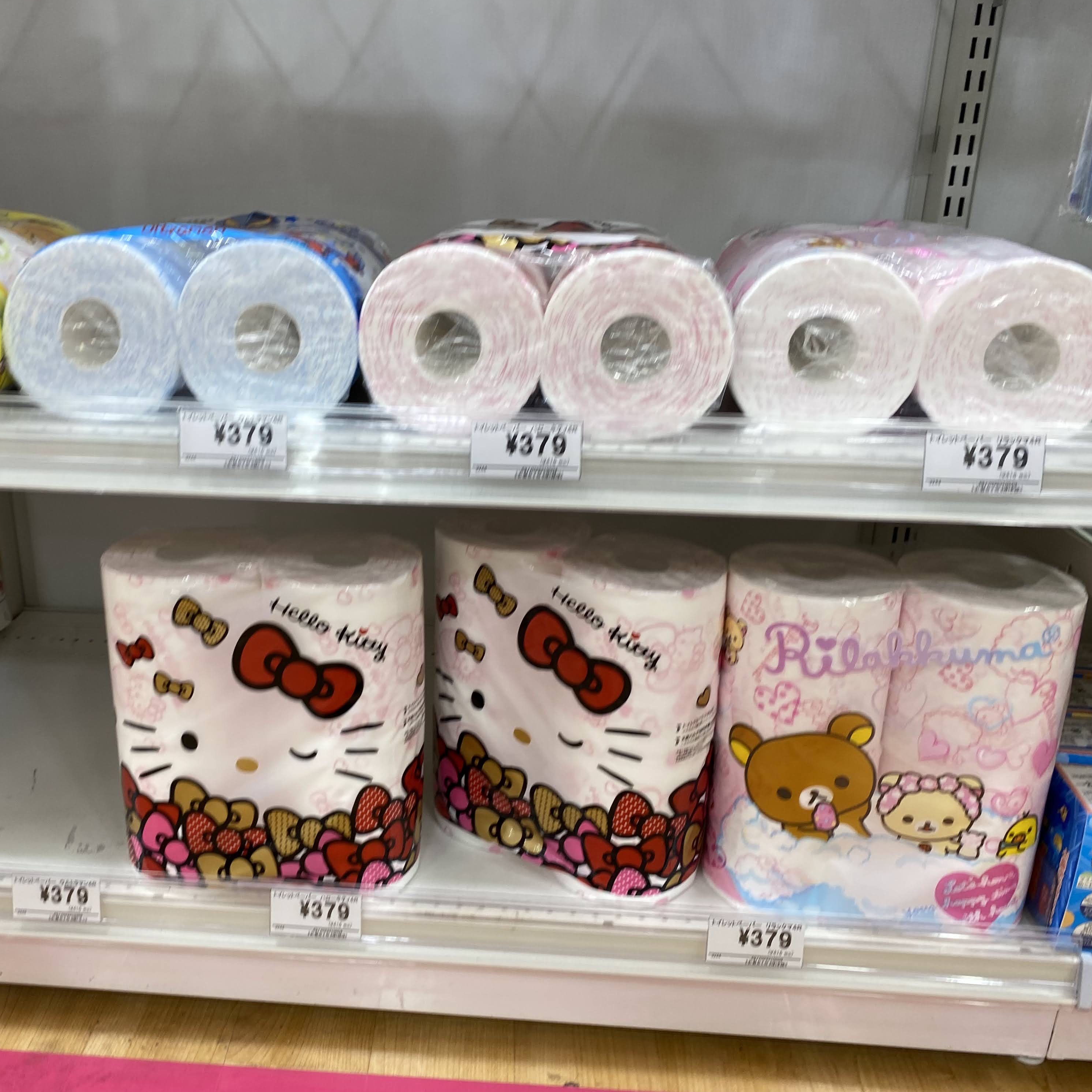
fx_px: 1106
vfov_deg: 52.5
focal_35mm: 31
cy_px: 542
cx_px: 415
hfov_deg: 52.0
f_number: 1.8
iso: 64
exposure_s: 1/100
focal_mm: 4.25
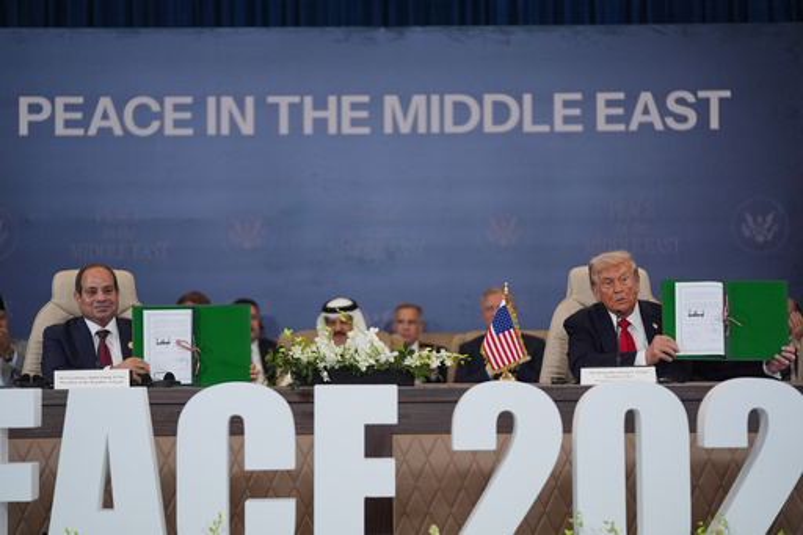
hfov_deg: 16.3
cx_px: 402
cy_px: 268
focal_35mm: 126
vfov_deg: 10.9
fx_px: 2809
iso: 2000
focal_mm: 126
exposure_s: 1/640
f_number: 2.8
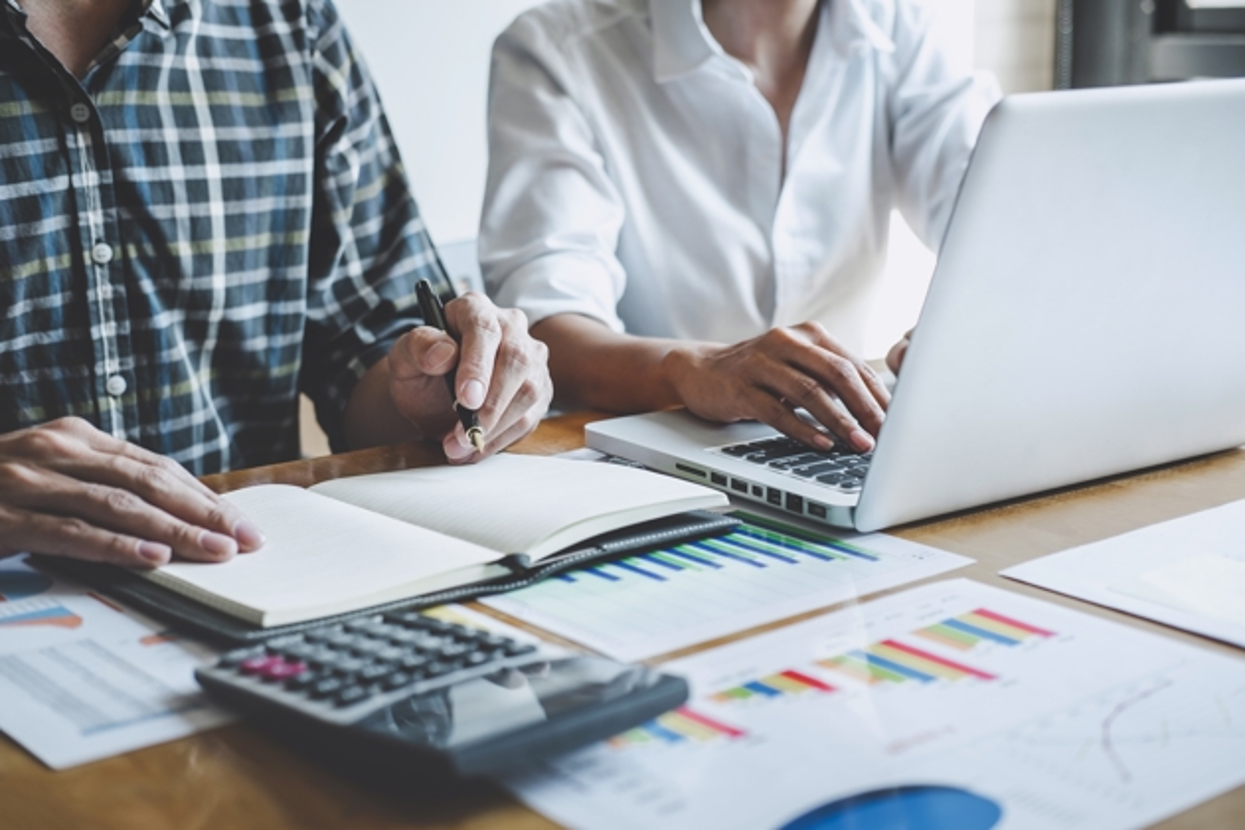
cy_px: 415
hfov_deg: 37.5
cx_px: 622
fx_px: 1833
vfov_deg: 25.5
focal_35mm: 53
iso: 200
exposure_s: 1/125
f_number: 2.8
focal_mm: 35
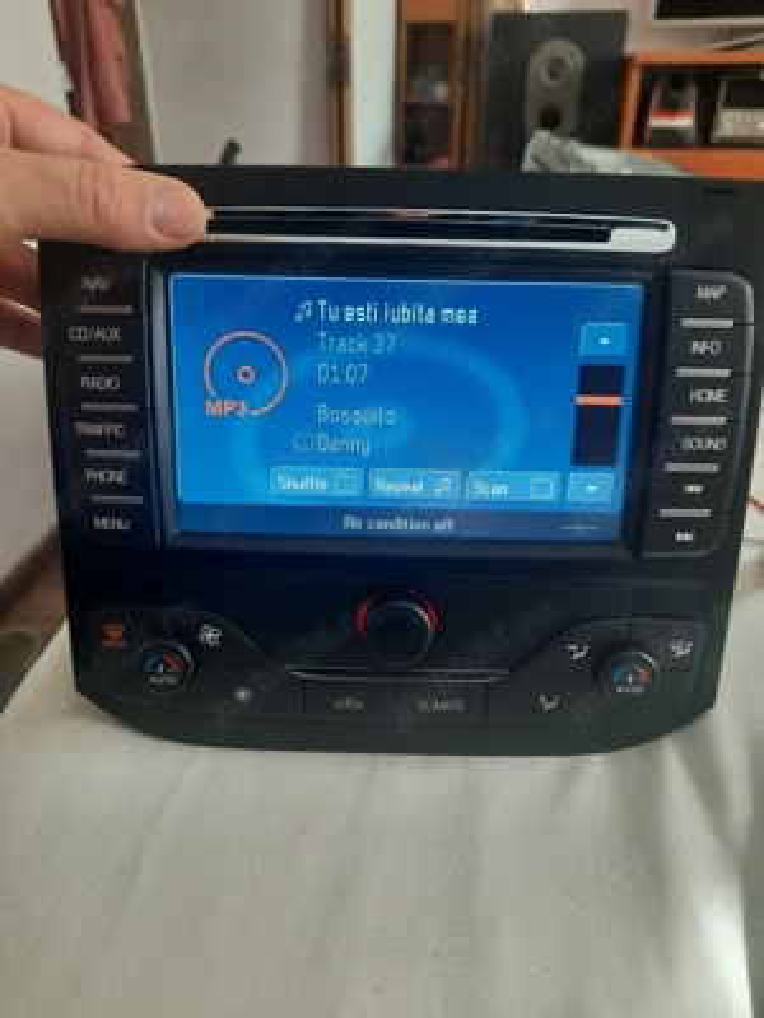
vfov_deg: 69.4
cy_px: 509
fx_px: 736
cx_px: 382
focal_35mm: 25
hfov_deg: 54.9
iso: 250
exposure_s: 1/50
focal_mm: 4.6
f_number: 2
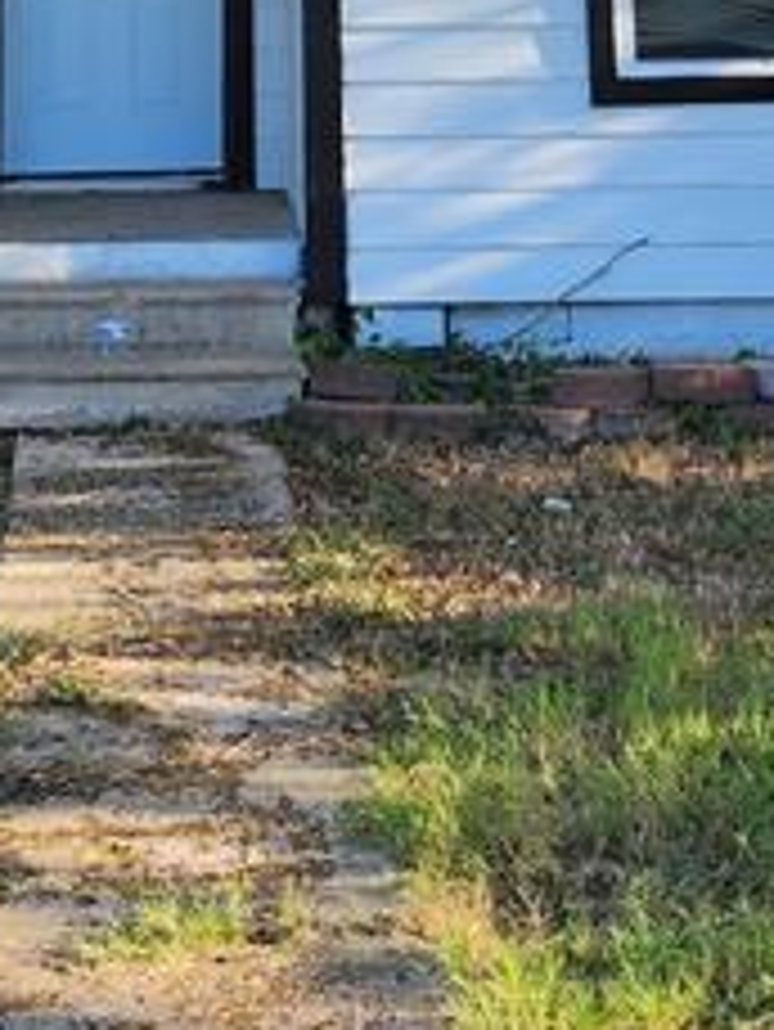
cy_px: -315
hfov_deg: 19.1
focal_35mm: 77
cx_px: 288
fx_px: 2293
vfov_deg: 22.6
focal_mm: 5.54
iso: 25
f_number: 1.8
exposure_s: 1/324
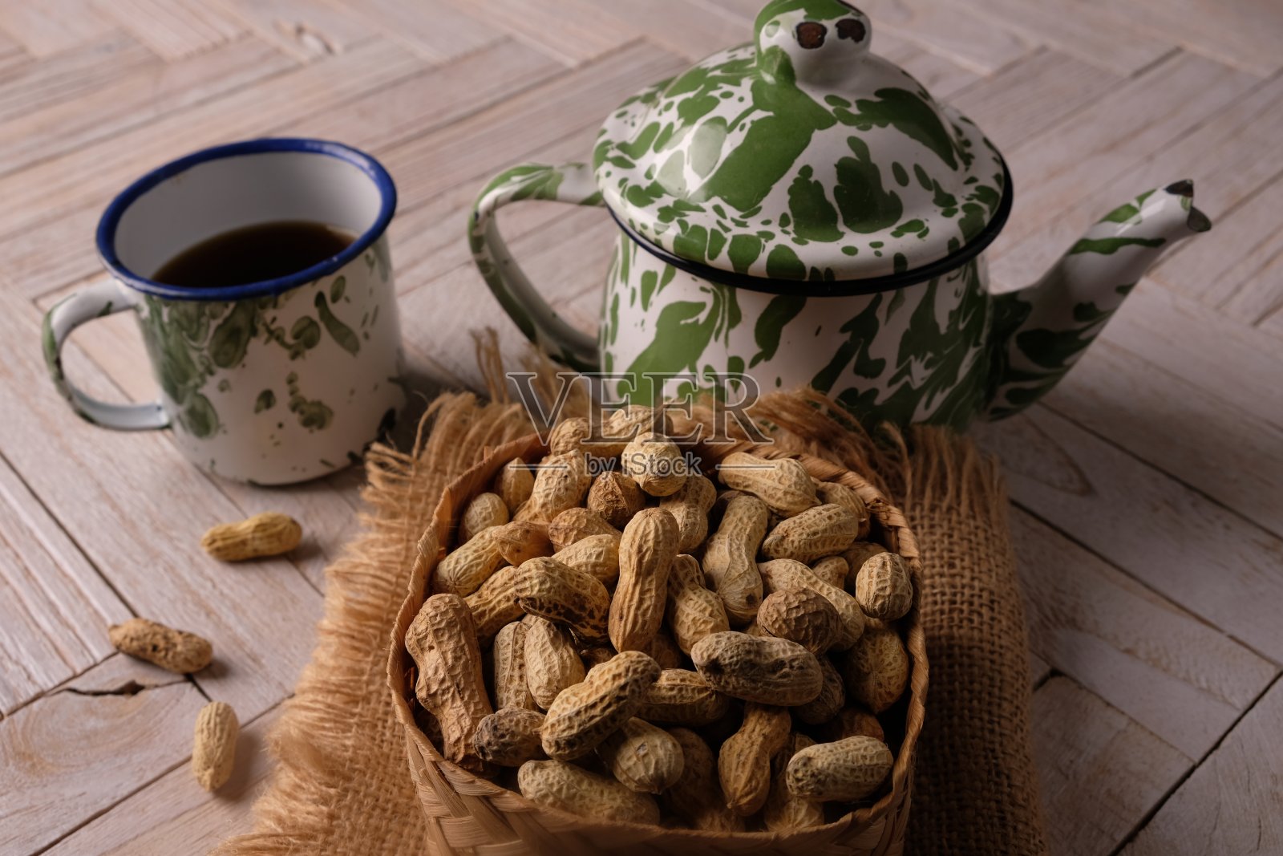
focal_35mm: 38
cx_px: 642
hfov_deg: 50.7
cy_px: 428
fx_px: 1354
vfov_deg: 35.1
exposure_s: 1/17
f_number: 8
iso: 250
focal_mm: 25.4
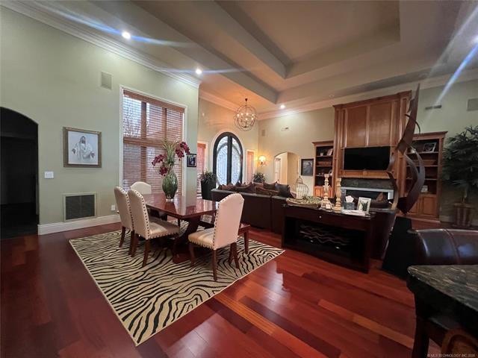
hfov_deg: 106.2
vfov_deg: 89.9
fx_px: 180
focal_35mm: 13
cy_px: 179
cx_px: 239
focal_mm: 1.57
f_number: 1.8
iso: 640
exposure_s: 1/60
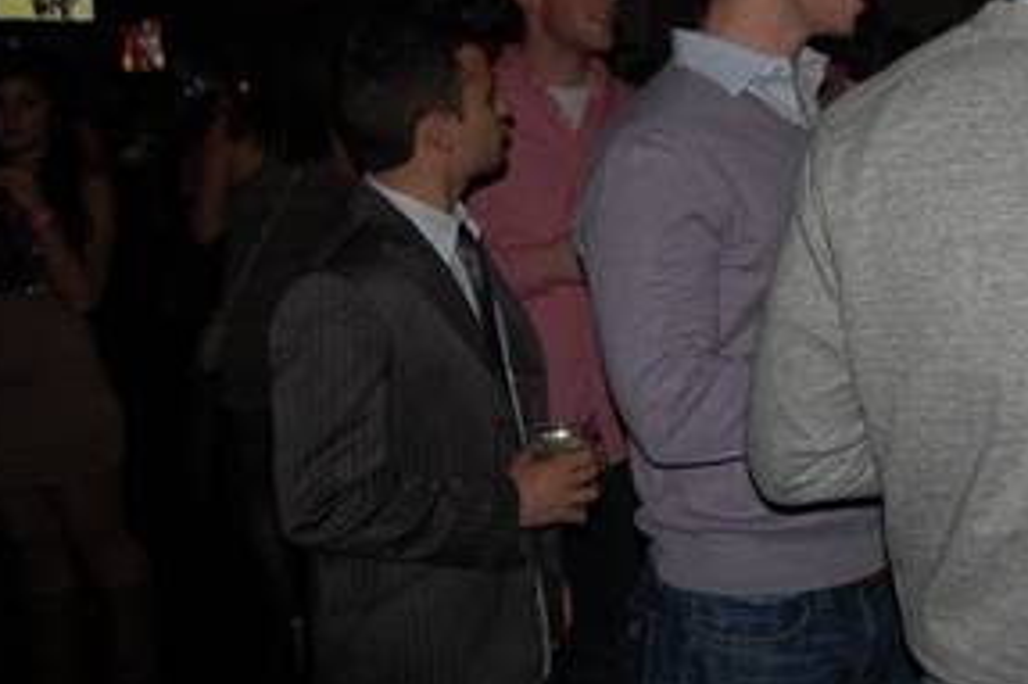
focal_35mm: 47
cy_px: 150
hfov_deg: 40.9
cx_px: 756
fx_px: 1341
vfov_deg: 28.1
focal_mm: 18
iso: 400
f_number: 3.5
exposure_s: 1/60
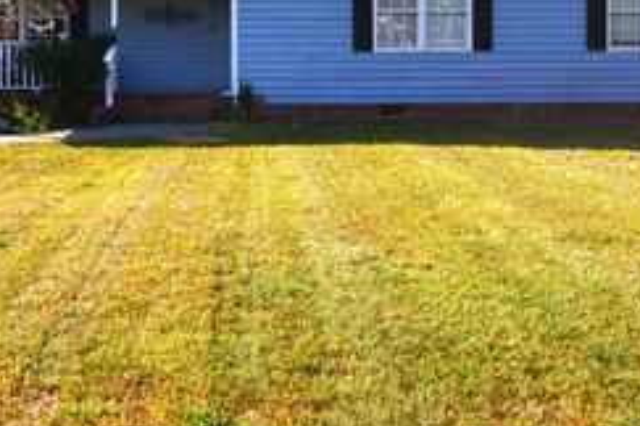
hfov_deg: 51.7
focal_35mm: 37
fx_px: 658
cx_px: 277
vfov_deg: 34.3
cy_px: 57
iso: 200
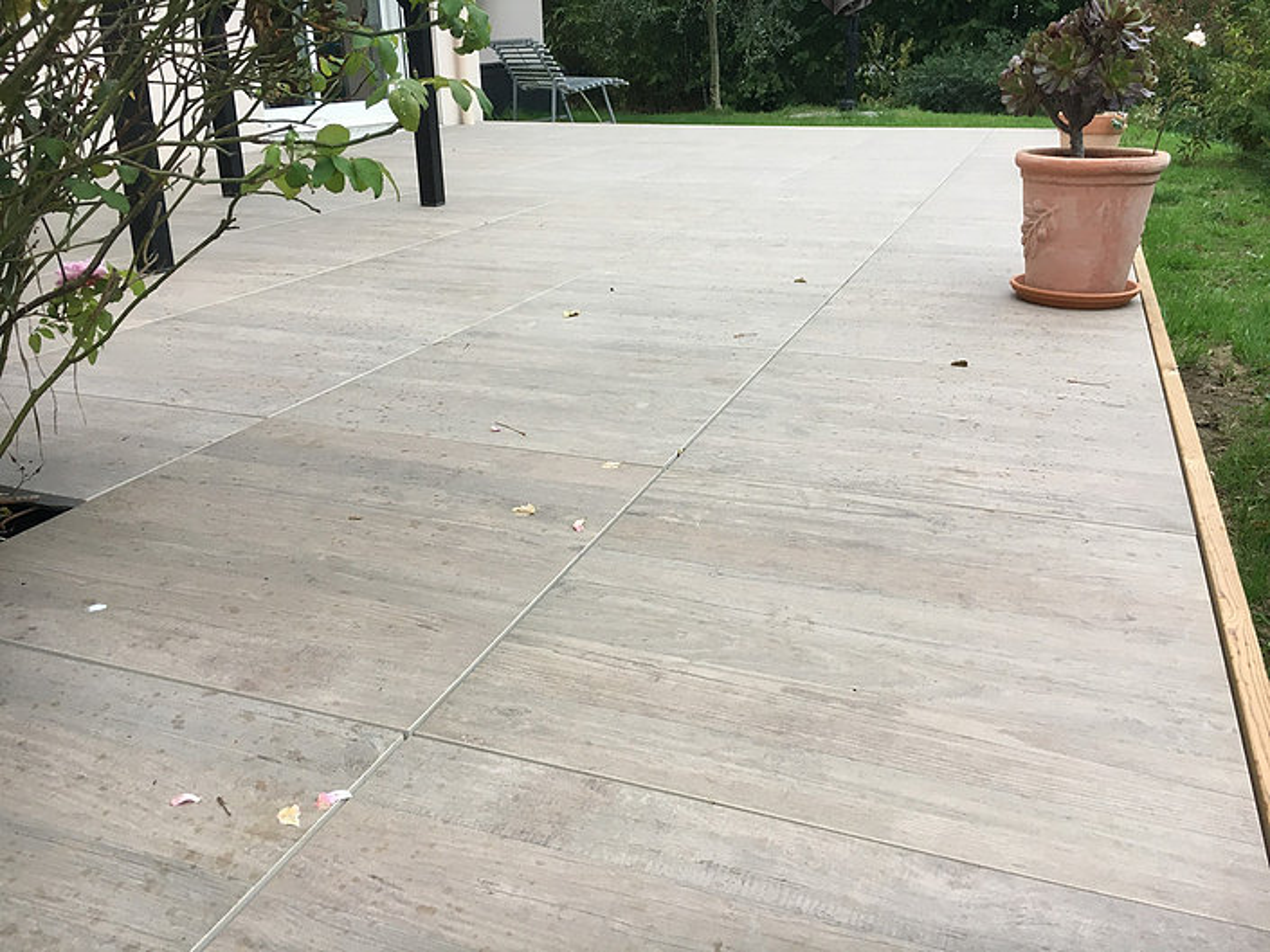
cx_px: 635
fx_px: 1064
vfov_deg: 48.2
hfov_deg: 61.7
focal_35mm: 29
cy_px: 476
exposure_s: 1/33
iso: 40
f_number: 2.2
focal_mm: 4.15
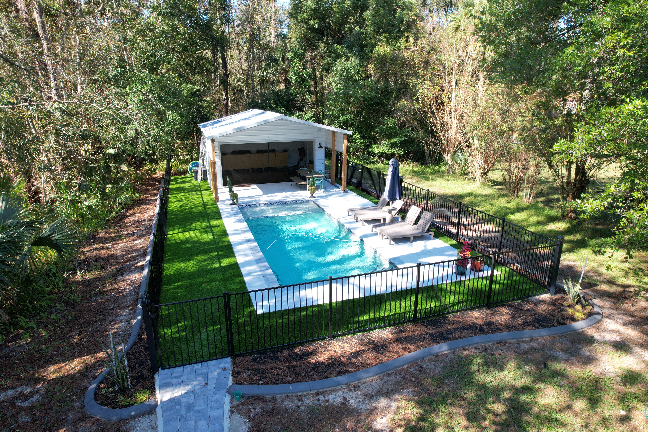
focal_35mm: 22
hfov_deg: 78.6
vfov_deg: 57.2
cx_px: 324
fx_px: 396
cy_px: 216
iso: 100
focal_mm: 8.38
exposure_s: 1/320
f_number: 2.8
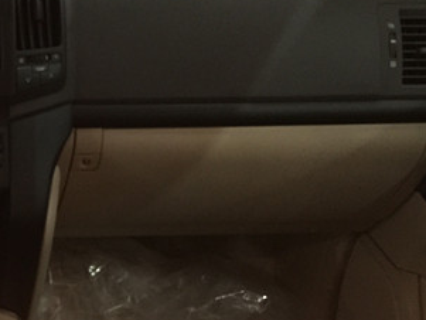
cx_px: -92
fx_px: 948
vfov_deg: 19.1
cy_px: 188
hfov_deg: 23.1
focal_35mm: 77
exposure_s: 1/4
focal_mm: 4.15
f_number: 2.2
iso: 125
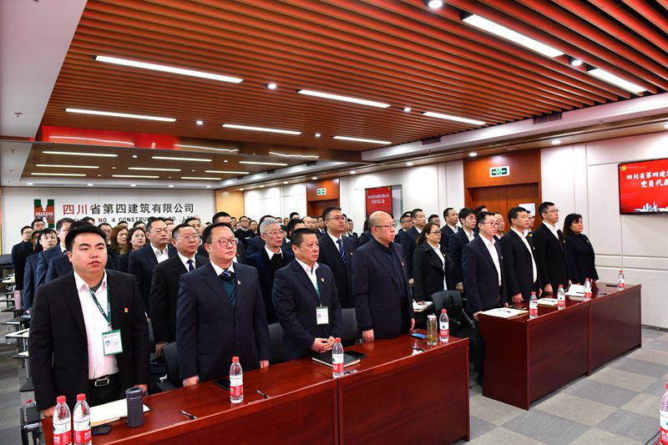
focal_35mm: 24
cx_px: 334
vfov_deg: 53.1
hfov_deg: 73.8
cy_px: 222
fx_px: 445
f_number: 6.3
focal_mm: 24
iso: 1250
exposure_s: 1/60
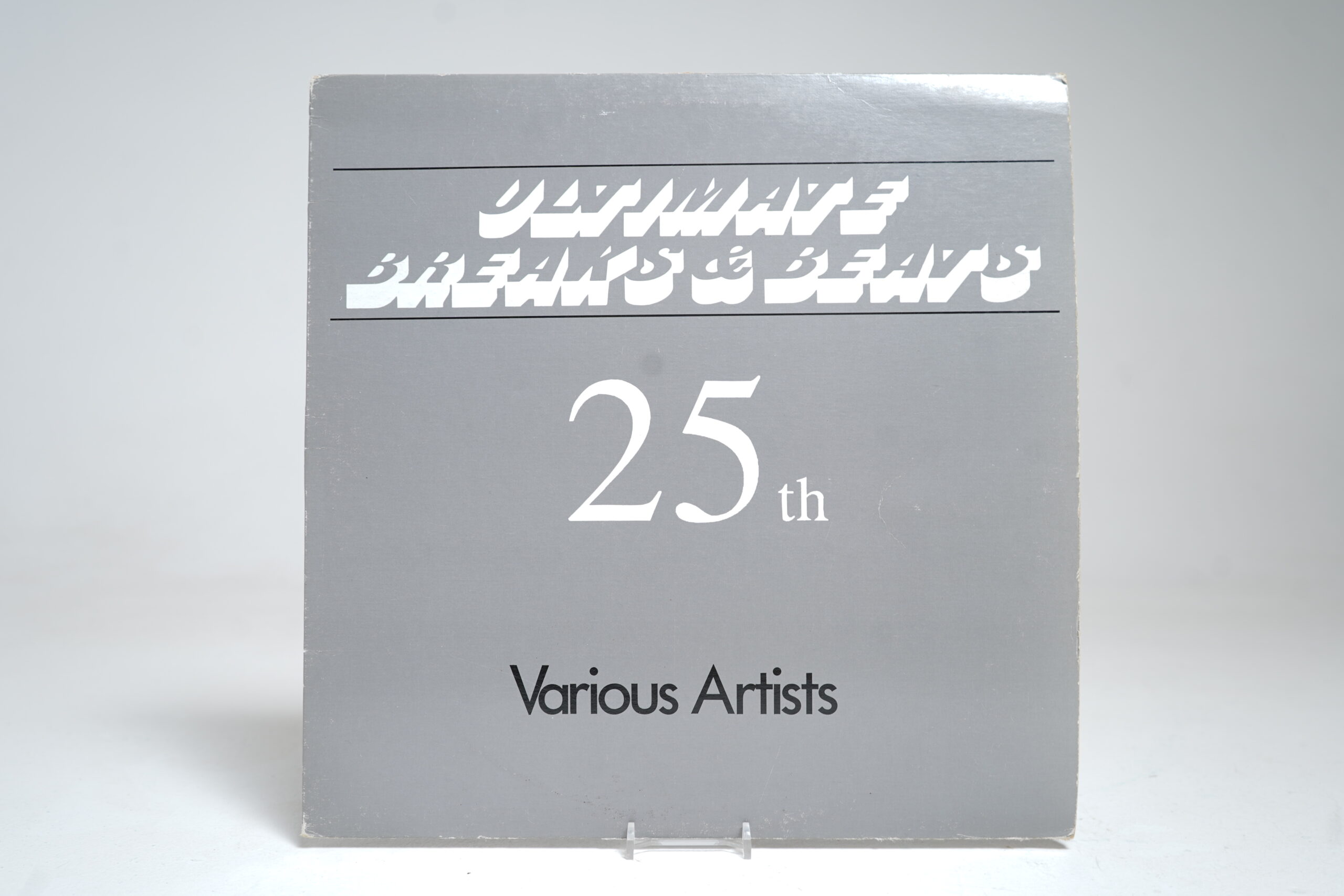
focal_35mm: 30
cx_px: 672
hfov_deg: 61.9
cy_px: 448
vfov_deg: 43.6
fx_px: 1120
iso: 64
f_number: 5
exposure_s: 1/3
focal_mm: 30
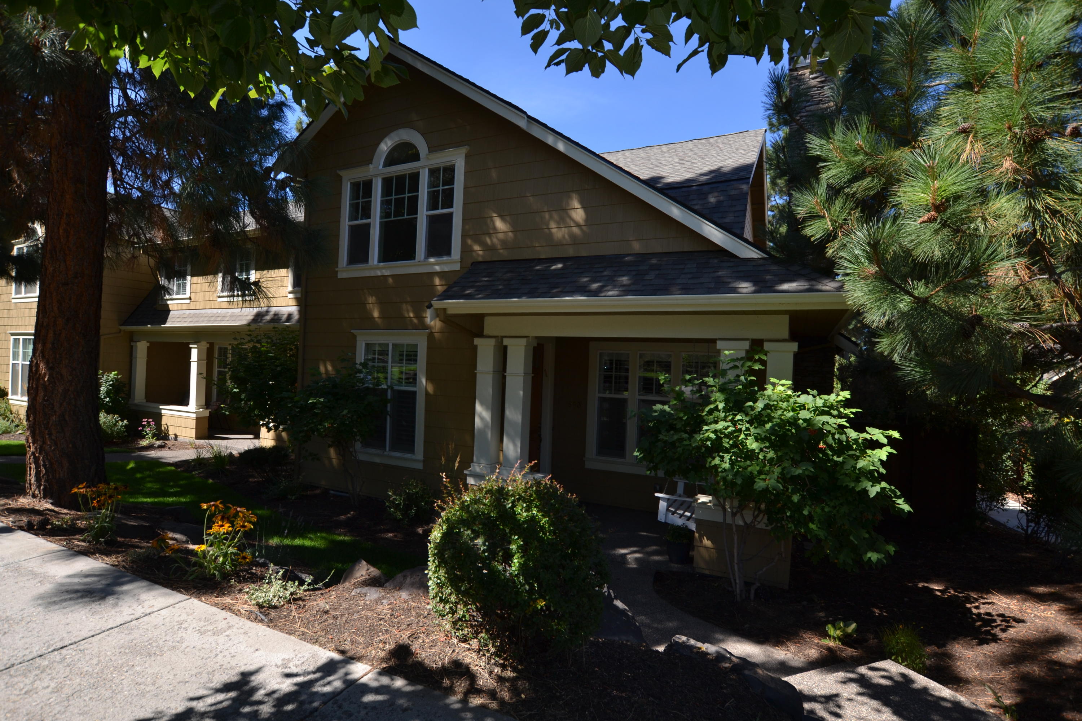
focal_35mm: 17
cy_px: 360
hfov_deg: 92.4
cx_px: 541
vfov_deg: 69.7
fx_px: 518
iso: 100
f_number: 6.3
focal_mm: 11.5
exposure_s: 1/160
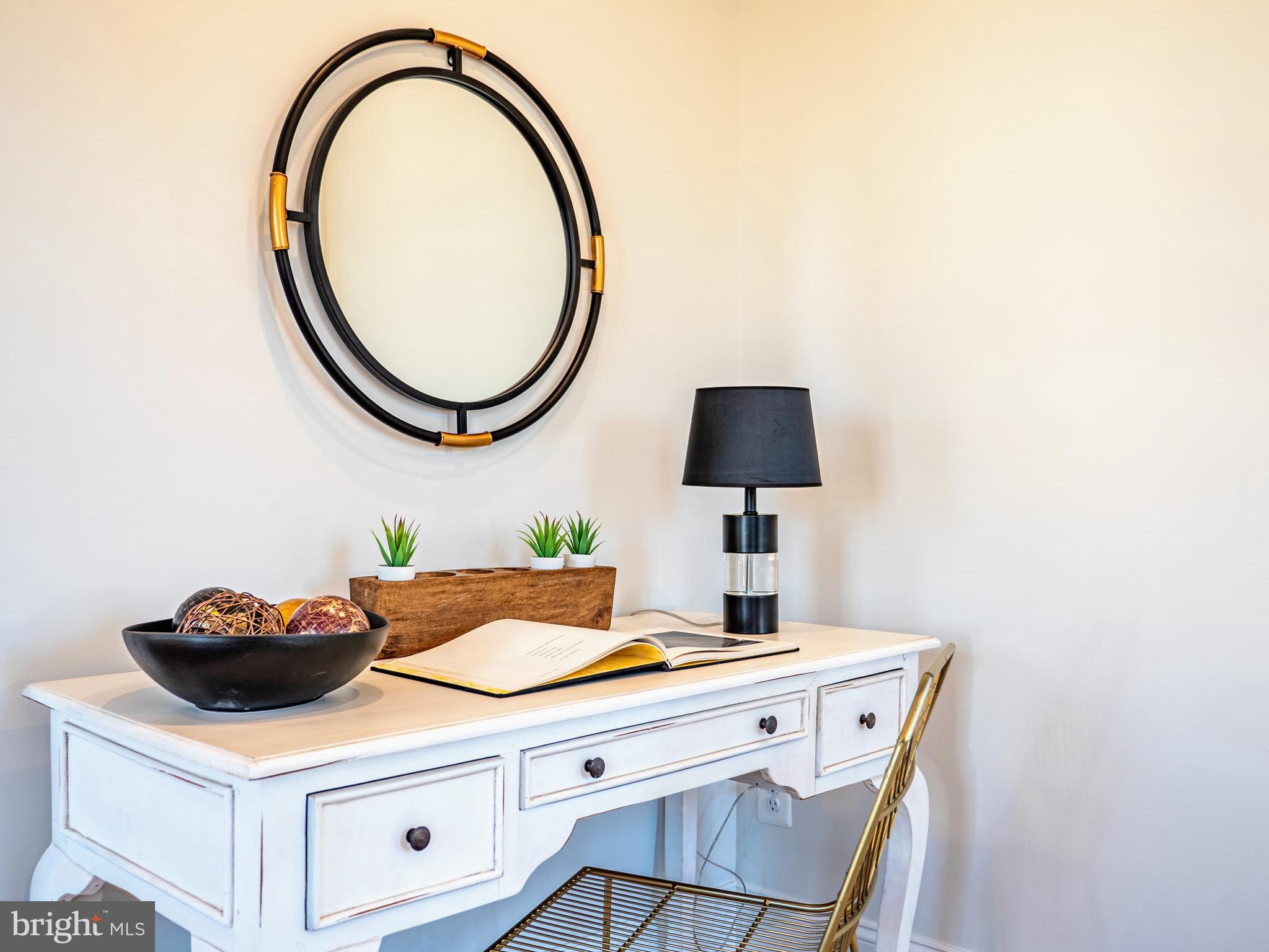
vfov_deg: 44.2
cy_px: 476
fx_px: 1173
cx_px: 634
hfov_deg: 56.8
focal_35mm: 32
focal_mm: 16
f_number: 2.8
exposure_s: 1/320
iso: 100
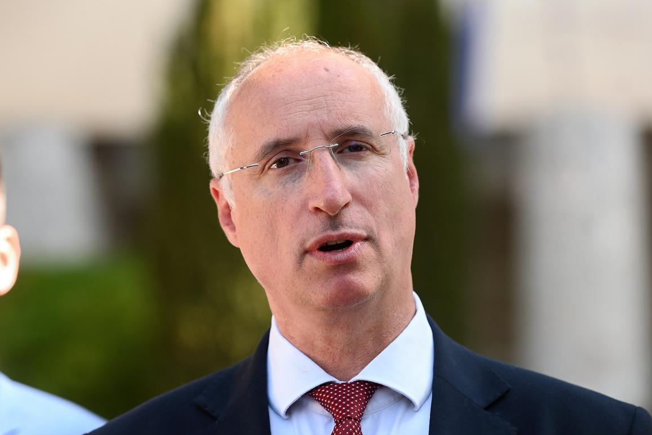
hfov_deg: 9.9
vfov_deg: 6.6
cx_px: 293
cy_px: 234
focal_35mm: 207
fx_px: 3748
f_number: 3.2
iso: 400
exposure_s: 1/800
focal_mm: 150
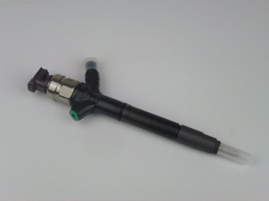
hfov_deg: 29.8
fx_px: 505
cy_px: 100
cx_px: 134
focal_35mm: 65
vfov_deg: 22.6
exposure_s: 1/80
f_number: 4.6
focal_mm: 11.7
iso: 100
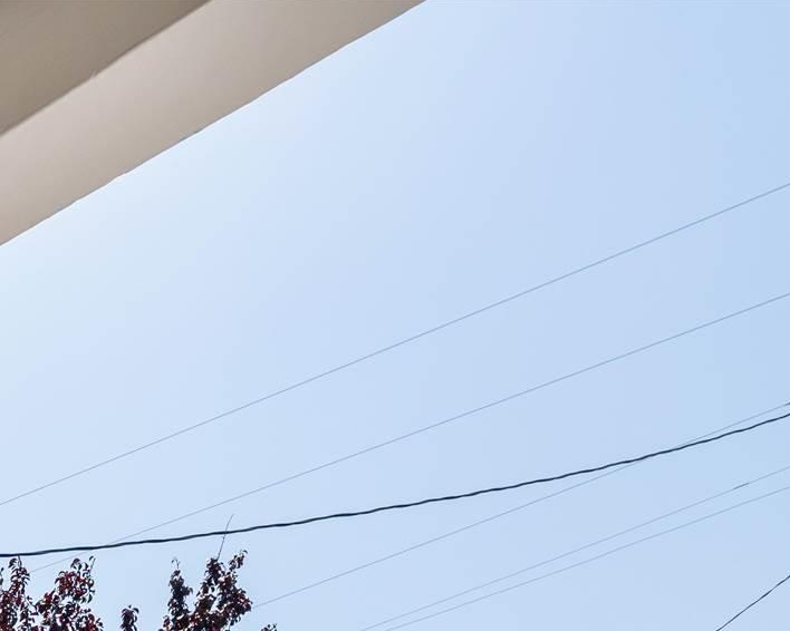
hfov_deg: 27.3
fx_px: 1332
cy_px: 1139
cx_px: -250
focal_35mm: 57
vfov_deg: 19.7
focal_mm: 14
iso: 200
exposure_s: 1/400
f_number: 8
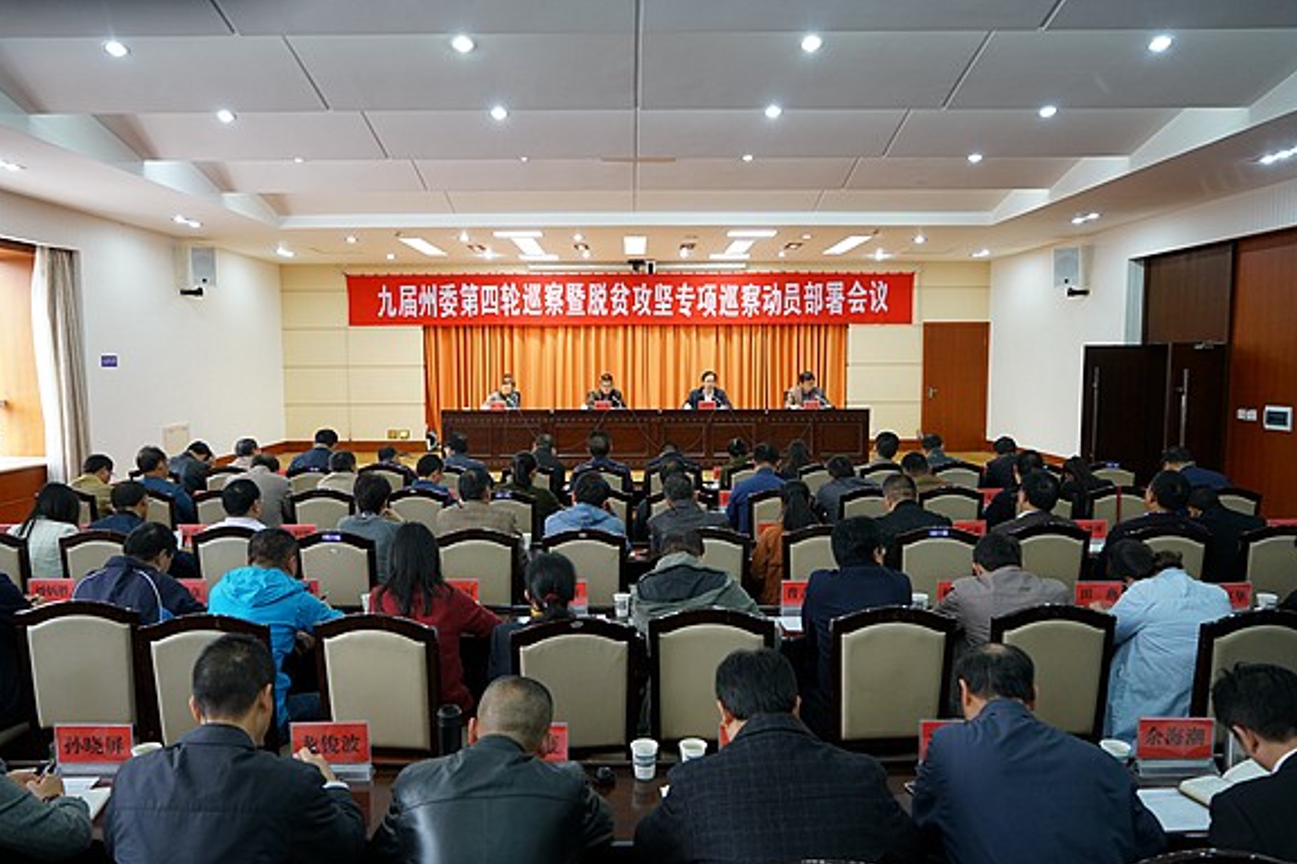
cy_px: 439
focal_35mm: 25
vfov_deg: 51.3
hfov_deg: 71.5
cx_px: 630
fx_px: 901
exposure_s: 1/40
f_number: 4
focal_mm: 24
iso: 1000
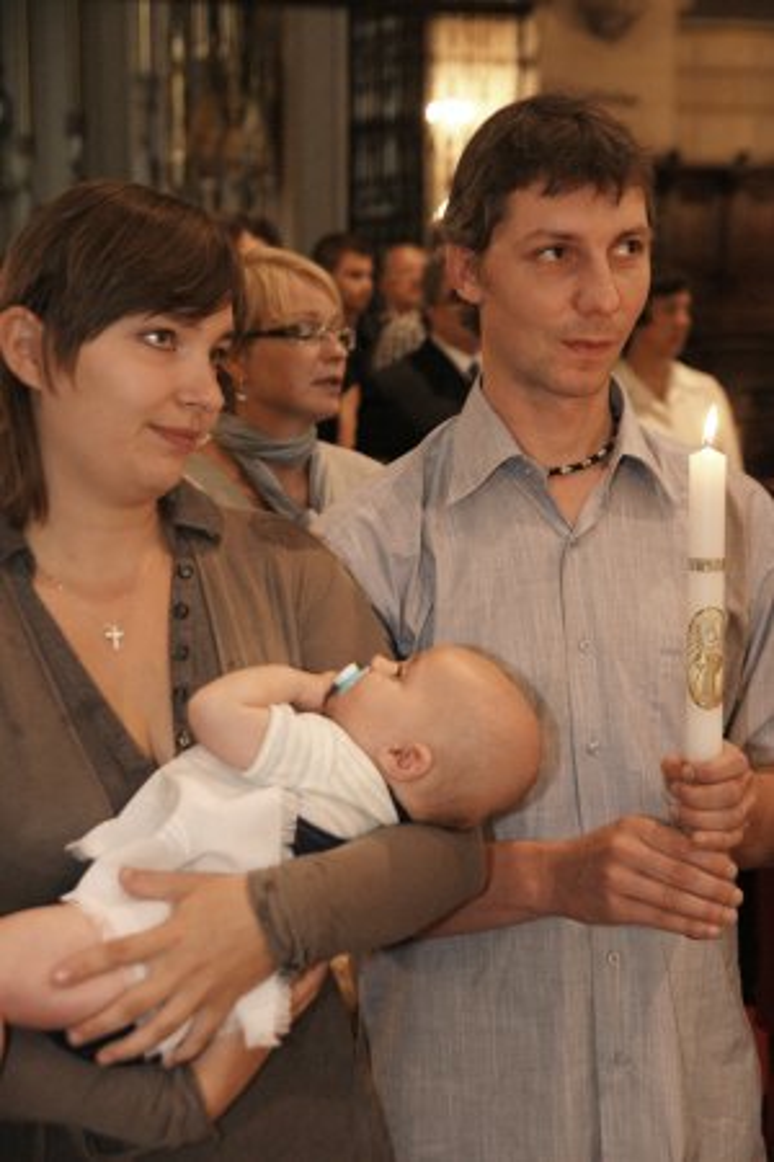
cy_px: 581
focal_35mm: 75
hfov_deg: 18.2
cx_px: 387
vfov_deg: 27.0
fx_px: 2419
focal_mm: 50
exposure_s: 1/80
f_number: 4
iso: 3200
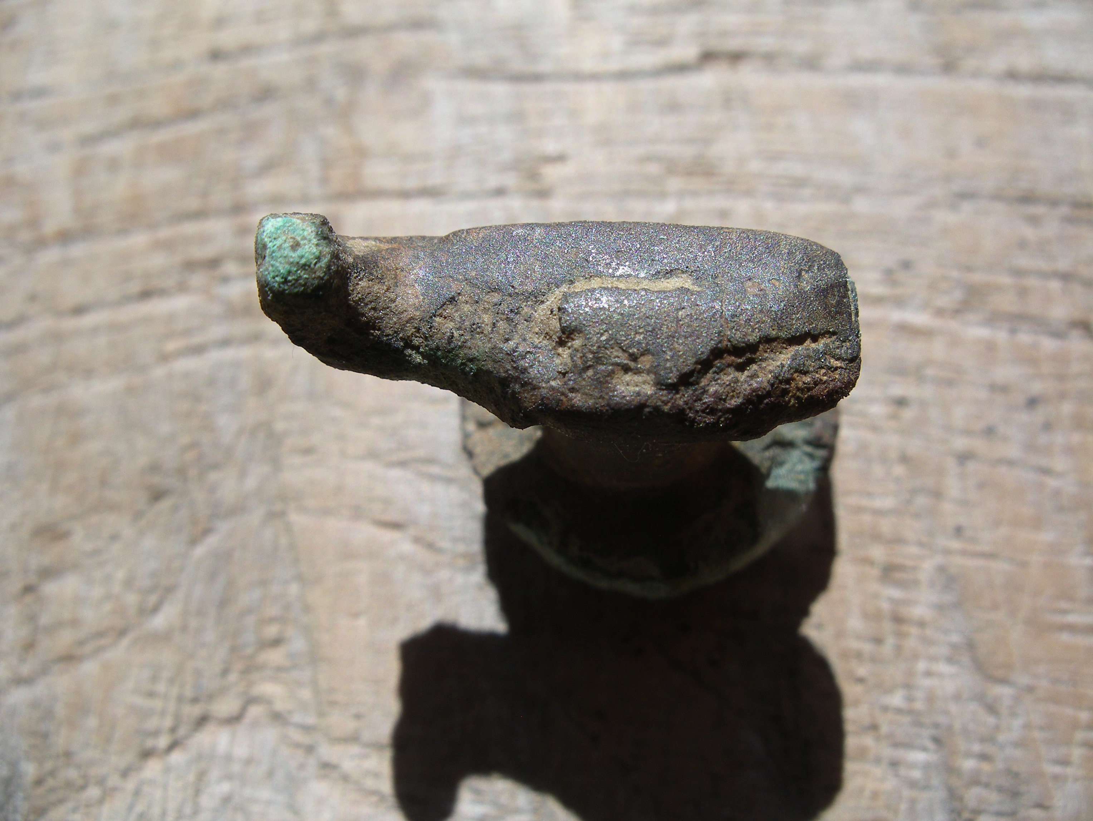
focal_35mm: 37
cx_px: 546
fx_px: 1169
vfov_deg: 38.7
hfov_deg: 50.1
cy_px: 410
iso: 80
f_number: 5.6
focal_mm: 7.8
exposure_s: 1/250
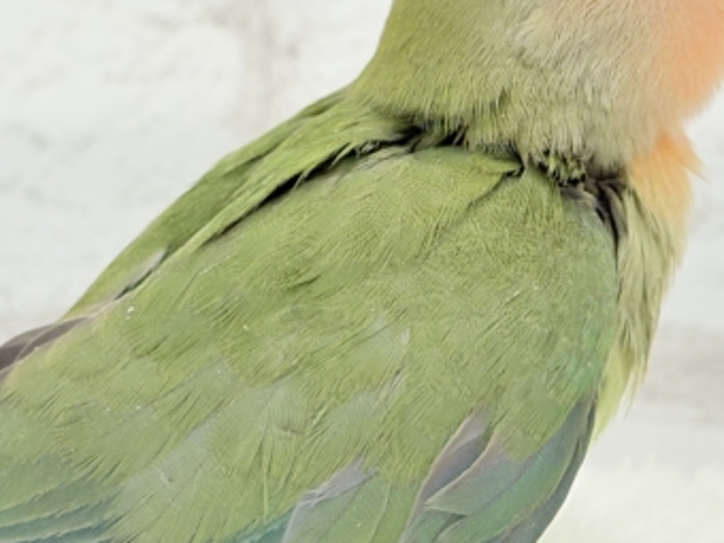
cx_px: 464
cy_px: 124
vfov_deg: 15.0
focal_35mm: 98
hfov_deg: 20.0
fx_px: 2050
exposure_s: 1/50
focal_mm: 5.96
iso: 50
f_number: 1.6
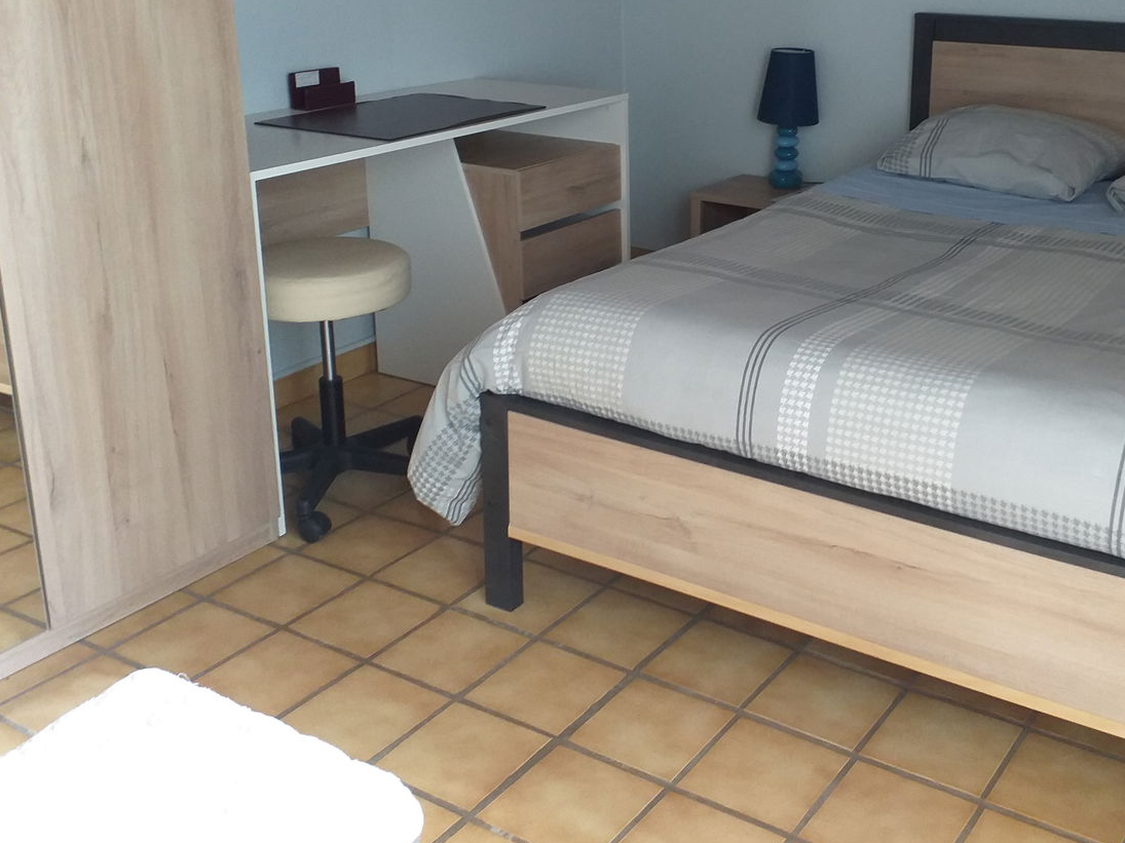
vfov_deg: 37.2
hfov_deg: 48.2
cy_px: 258
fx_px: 1235
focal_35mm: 38
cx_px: 747
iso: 160
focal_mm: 3.6
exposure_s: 1/33
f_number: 1.9
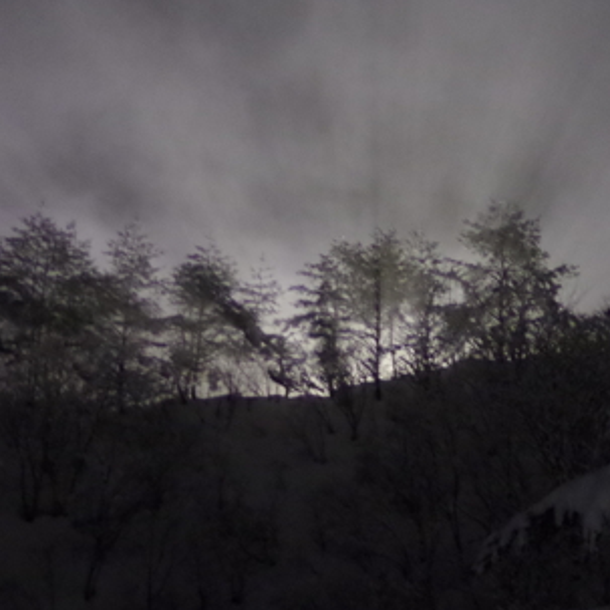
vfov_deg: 13.1
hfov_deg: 13.2
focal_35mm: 132
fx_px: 2632
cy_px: 54
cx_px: 282
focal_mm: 31
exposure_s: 1/60
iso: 3200
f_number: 1.8
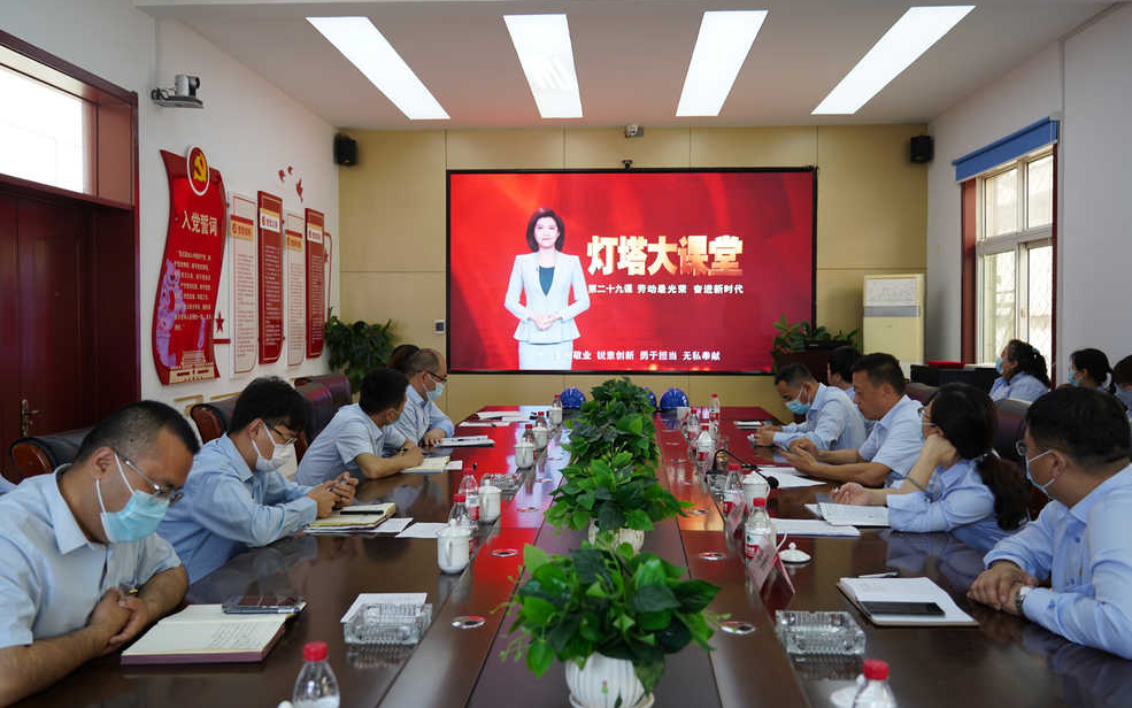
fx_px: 957
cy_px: 333
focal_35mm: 31
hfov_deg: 61.2
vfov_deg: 40.6
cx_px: 565
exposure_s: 1/60
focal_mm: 30
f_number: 4
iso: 250
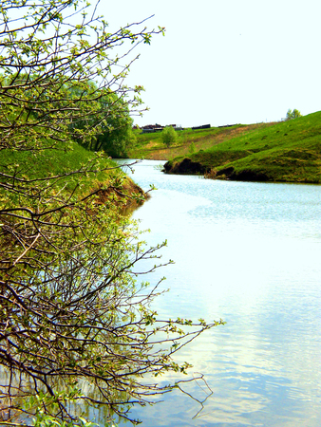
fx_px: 1075
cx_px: 160
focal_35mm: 87
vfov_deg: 22.5
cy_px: 214
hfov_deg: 17.0
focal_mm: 15.3
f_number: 5.3
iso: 64
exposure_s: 1/1000
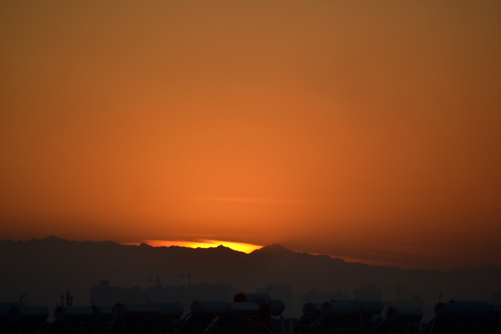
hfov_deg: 6.9
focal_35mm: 300
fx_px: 4175
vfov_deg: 4.6
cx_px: 250
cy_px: 167
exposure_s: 1/640
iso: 200
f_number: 5.6
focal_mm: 200
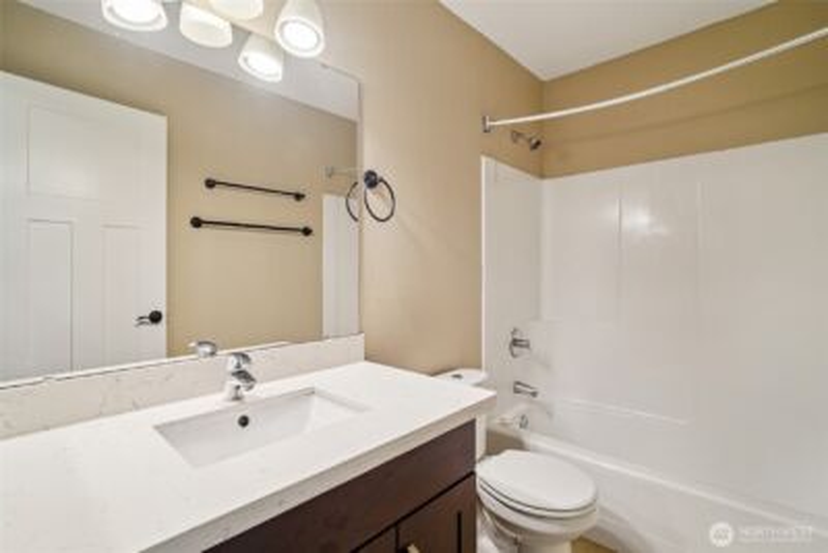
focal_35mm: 16
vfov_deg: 73.8
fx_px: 368
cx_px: 414
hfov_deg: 96.7
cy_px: 276
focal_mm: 16
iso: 1600
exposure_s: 1/30
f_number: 8
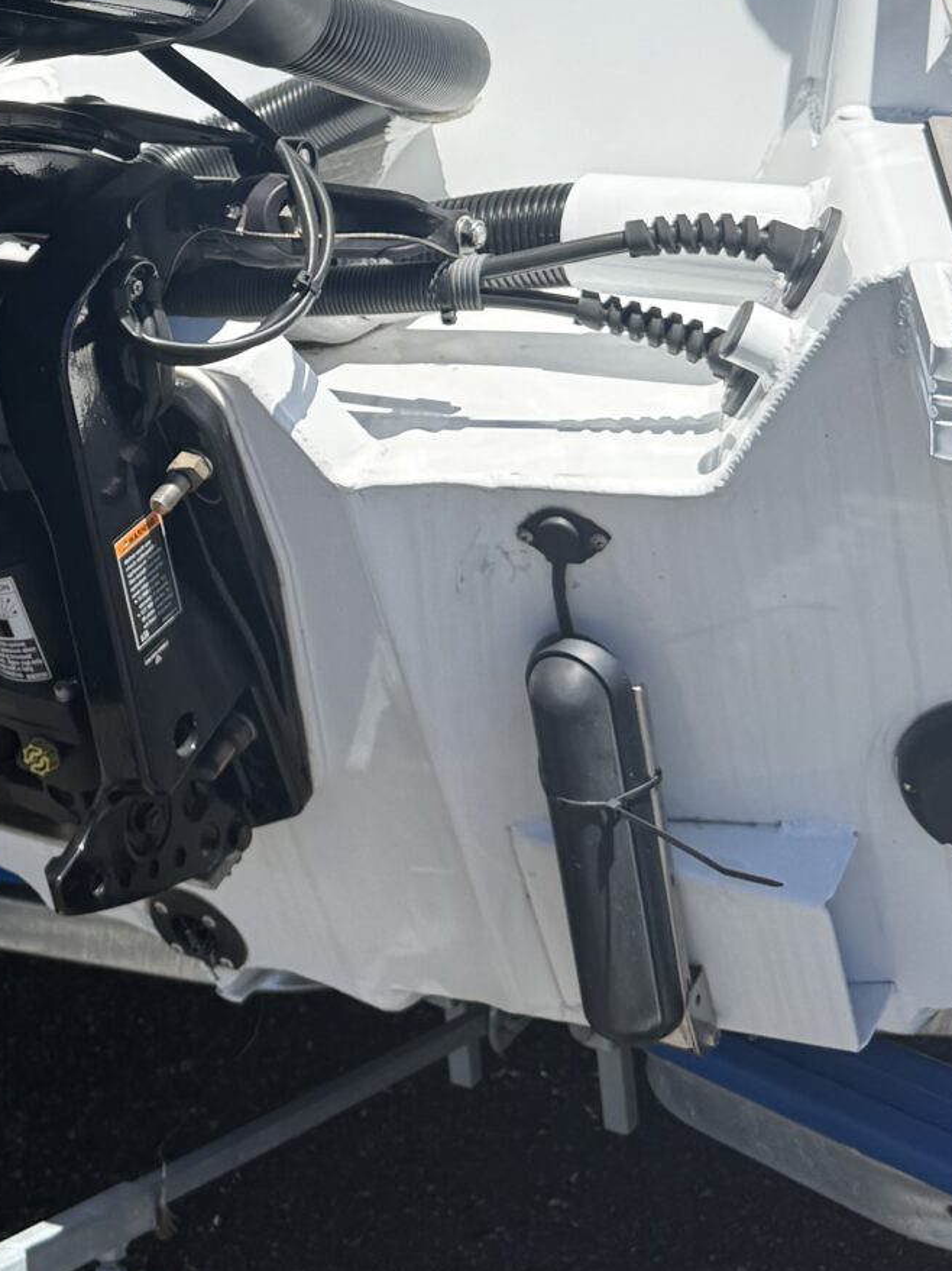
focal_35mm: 70
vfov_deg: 26.8
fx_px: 2568
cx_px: -230
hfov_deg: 19.6
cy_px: 129
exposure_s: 1/3584
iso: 100
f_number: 1.78
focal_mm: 6.76
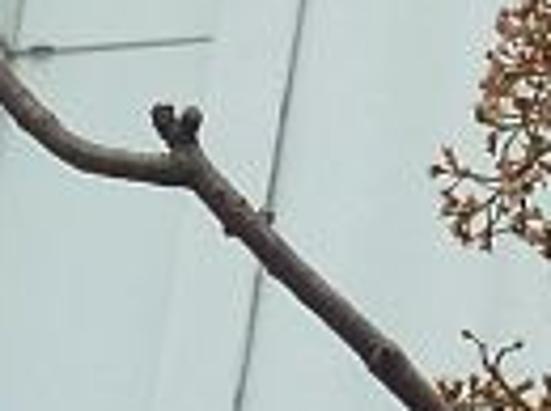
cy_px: -754
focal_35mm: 529
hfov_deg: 3.7
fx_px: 8405
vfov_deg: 2.8
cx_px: 1178
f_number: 4.5
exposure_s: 1/500
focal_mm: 11
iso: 80
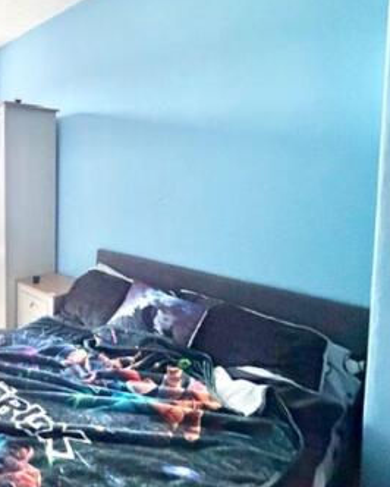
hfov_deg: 50.5
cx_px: 23
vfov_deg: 69.6
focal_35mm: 24
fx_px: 346
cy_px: 197
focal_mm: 2.22
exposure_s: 1/60
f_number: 2.2
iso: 1000
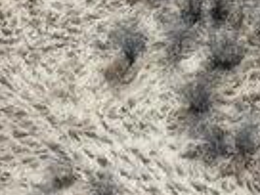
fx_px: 2253
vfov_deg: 4.9
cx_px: 230
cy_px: -80
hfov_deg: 6.6
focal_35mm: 300
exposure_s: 1/400
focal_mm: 8.6
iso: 100
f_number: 3.8
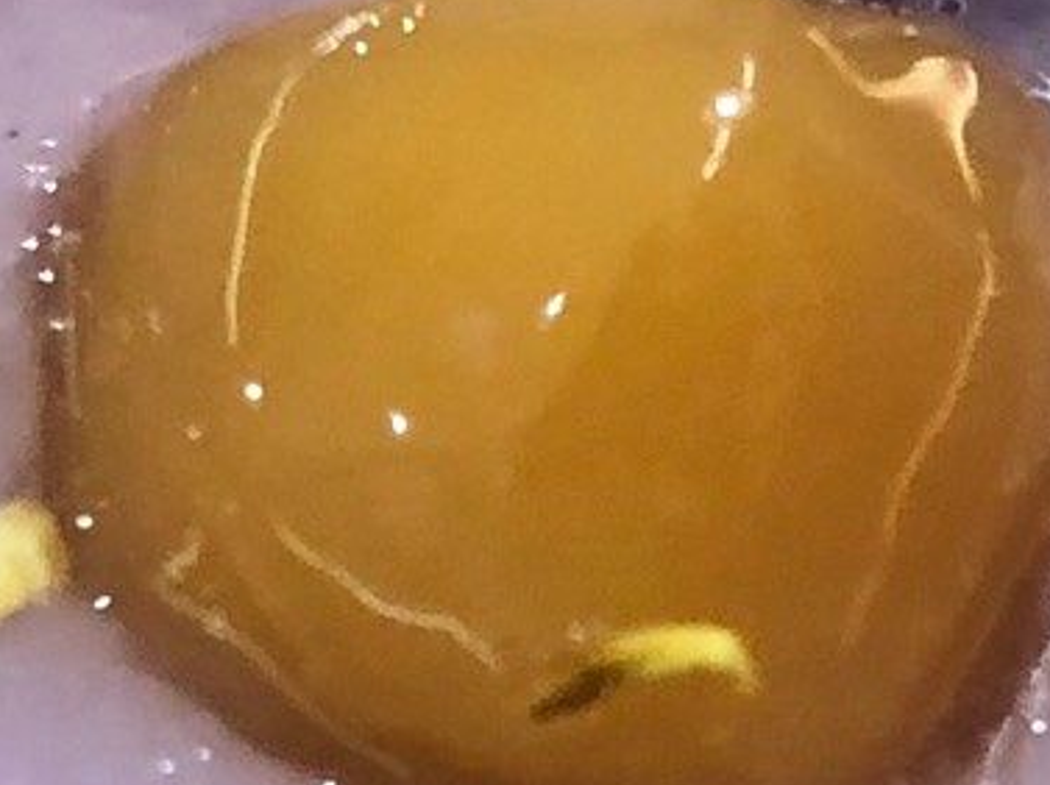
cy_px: 830
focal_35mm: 203
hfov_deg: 9.8
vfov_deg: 7.3
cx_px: 451
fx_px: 6152
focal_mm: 4
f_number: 1.8
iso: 50
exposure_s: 1/17
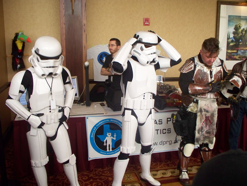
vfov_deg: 39.7
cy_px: 93
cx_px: 124
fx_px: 257
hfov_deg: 51.3
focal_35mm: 36
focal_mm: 7.54
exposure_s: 1/60
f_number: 2.8
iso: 320
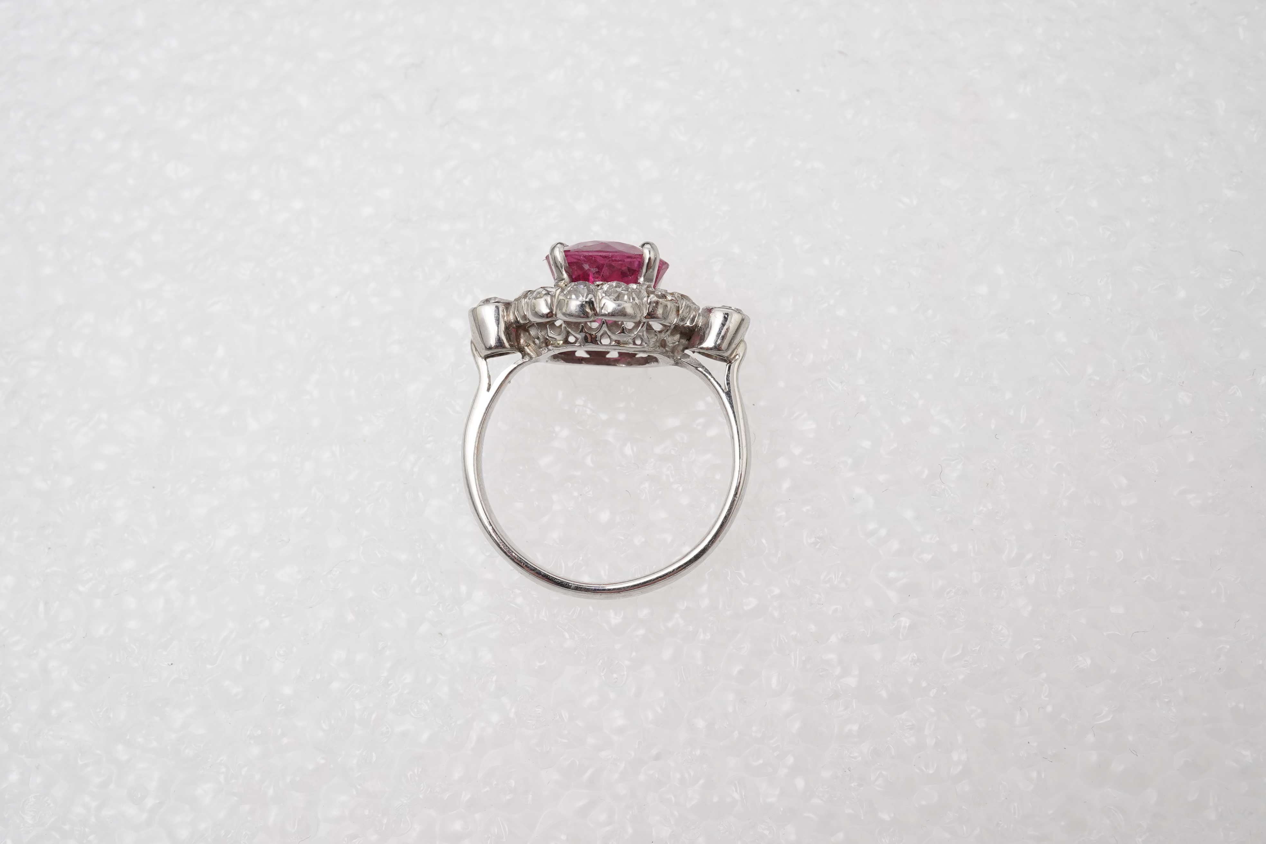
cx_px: 633
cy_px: 422
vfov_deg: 29.9
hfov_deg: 43.6
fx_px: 1582
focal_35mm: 45
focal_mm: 30
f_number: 22
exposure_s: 1/125
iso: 500
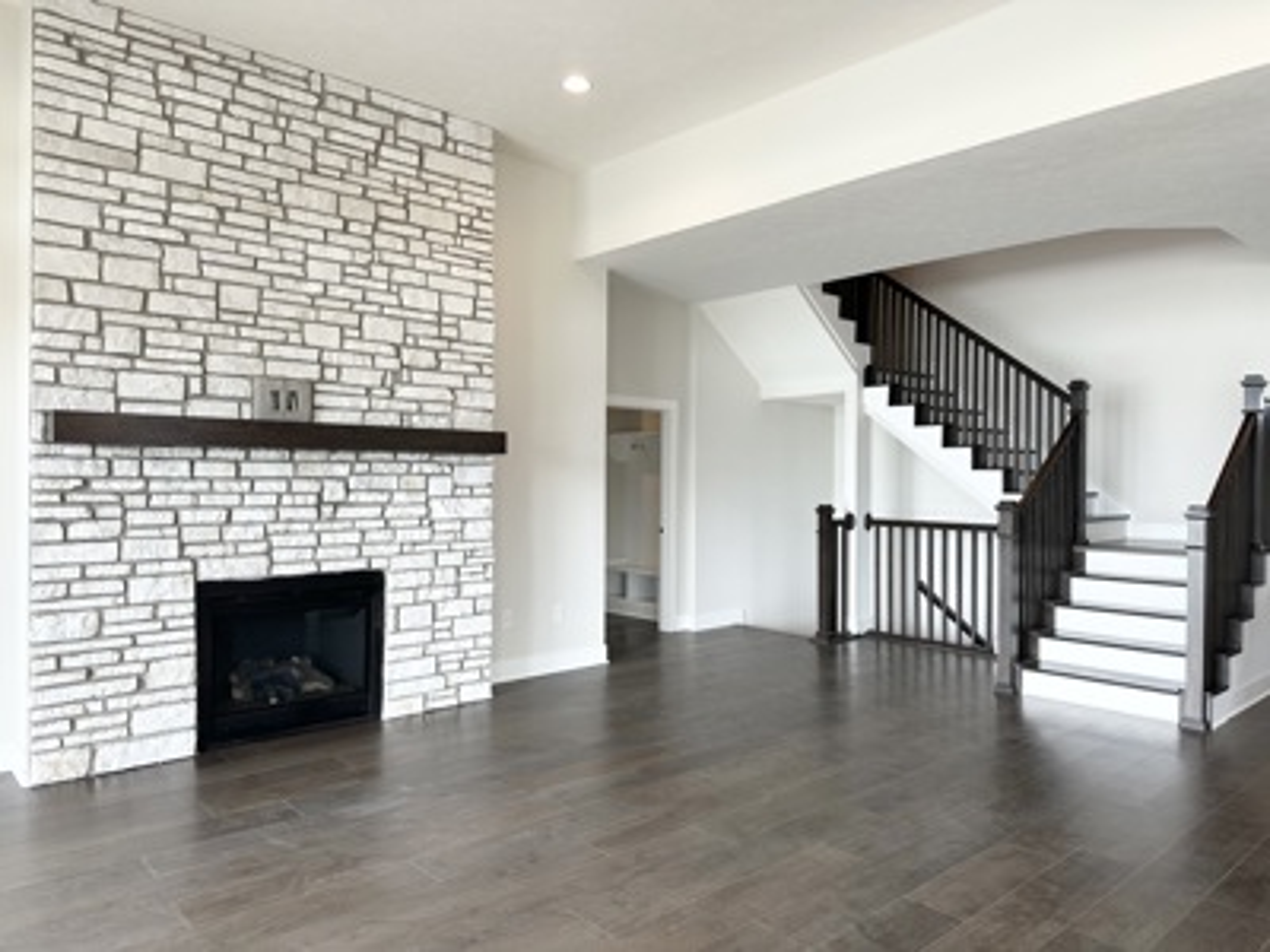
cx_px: 635
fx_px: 881
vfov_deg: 56.8
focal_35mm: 24
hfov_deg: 71.6
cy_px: 476
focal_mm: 6.86
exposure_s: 1/120
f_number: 1.78
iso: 80
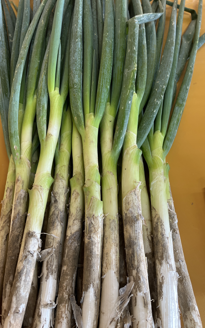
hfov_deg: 44.5
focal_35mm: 28
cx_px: 92
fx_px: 250
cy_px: 164
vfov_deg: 66.5
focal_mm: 5.1
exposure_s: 1/120
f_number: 1.6
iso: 125
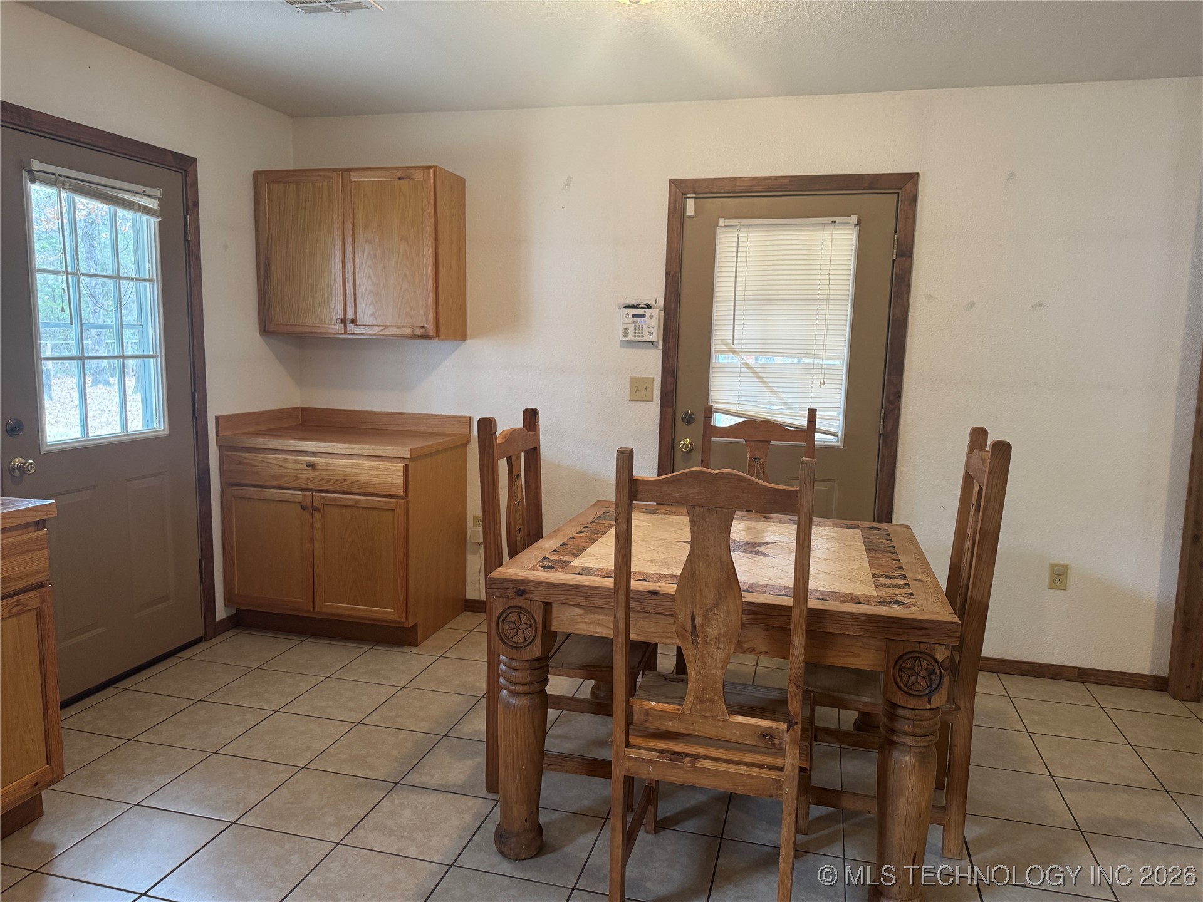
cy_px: 451
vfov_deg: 56.8
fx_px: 834
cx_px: 602
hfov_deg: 71.6
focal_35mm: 24
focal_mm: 6.76
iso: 250
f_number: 1.78
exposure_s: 1/60
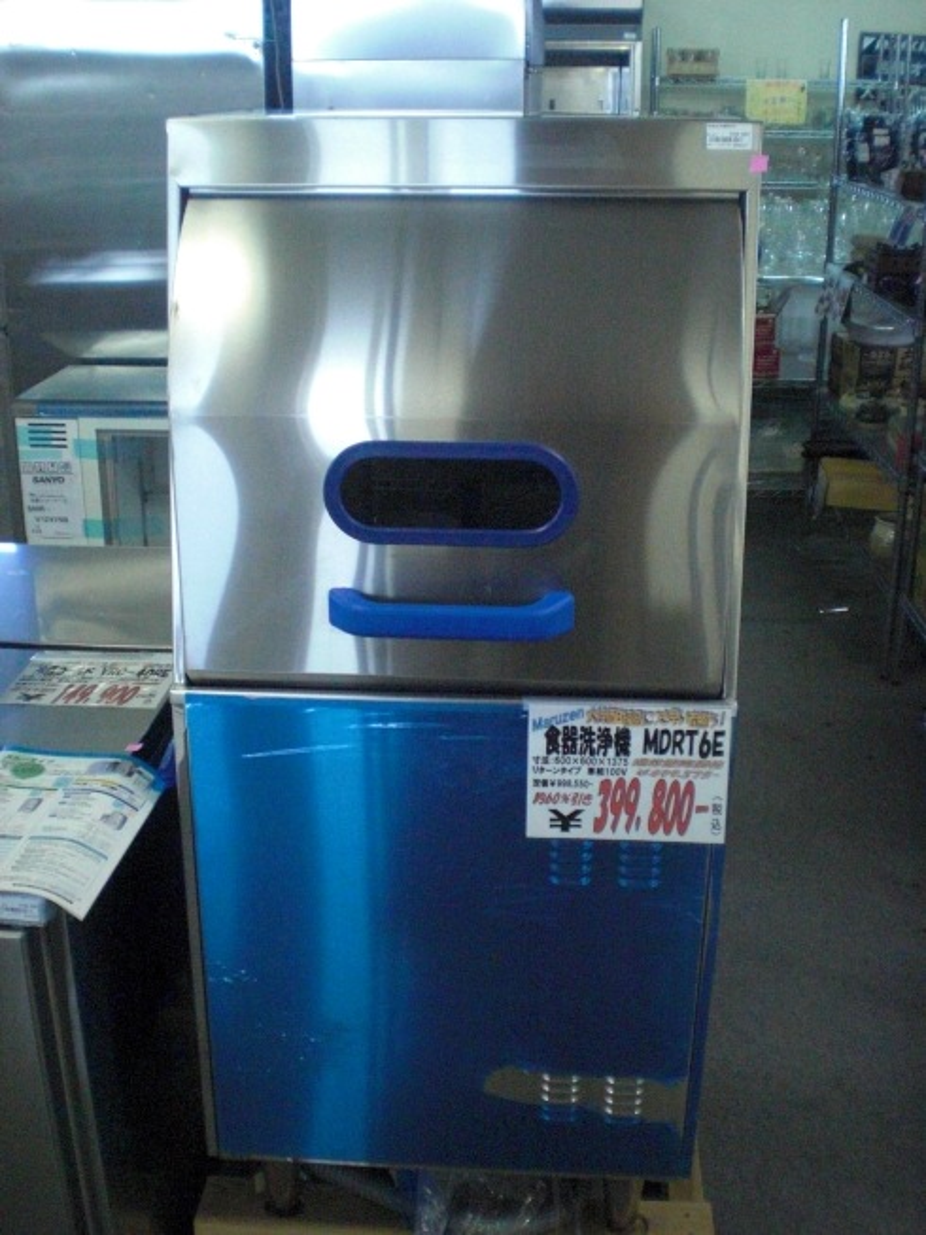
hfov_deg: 37.7
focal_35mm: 38
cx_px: 463
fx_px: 1355
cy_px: 618
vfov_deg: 49.0
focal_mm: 6.3
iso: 800
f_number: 3.1
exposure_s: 1/100
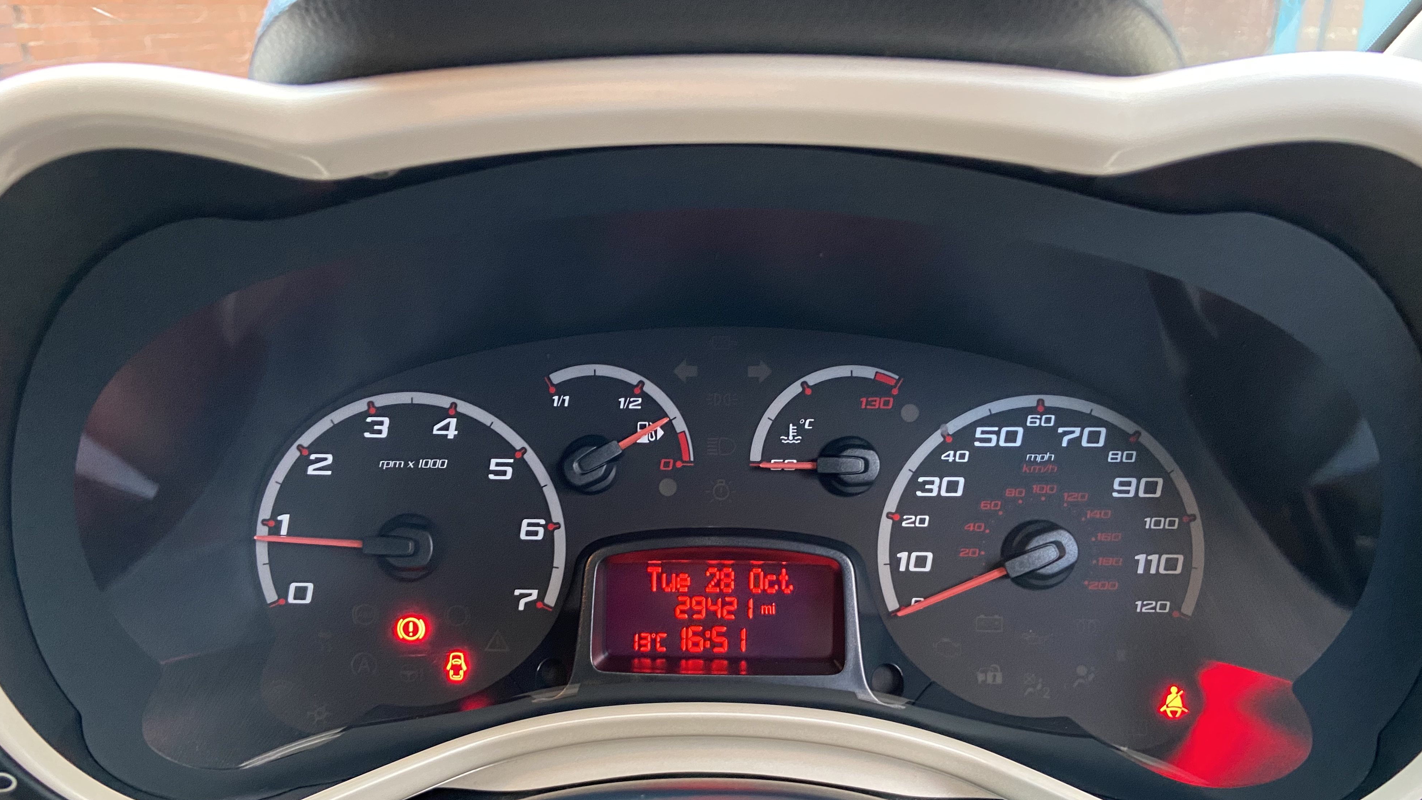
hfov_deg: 66.1
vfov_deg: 39.7
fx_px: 1093
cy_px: 529
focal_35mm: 29
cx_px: 702
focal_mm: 4.25
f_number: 1.8
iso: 500
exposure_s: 1/60
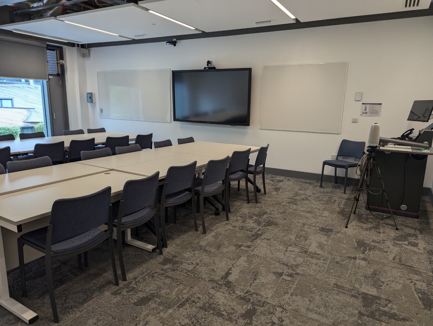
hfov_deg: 71.5
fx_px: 301
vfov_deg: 56.9
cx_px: 216
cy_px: 163
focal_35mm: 24
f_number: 1.85
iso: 64
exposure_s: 1/100
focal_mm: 6.81
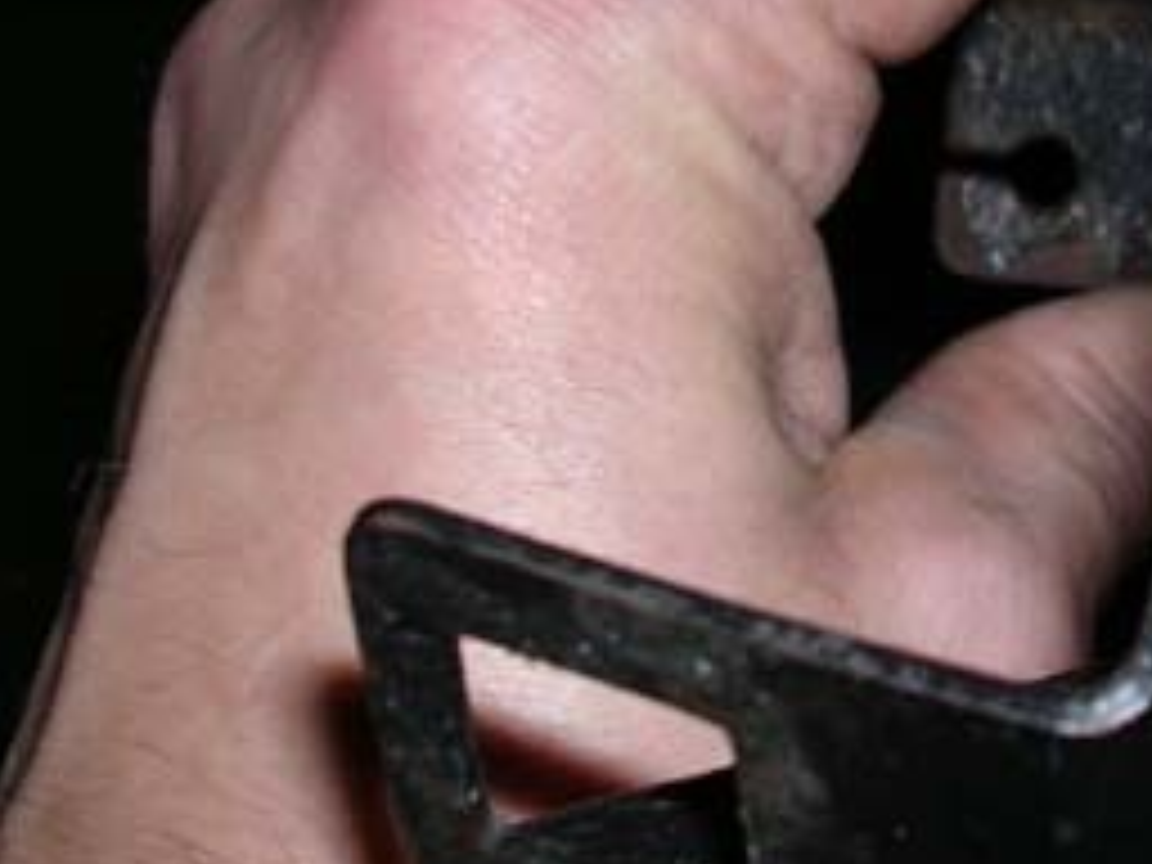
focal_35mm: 95
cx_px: 1143
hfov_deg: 20.0
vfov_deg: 15.4
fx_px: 3162
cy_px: 130
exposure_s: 1/60.1
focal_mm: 5.8
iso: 50
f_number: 2.8
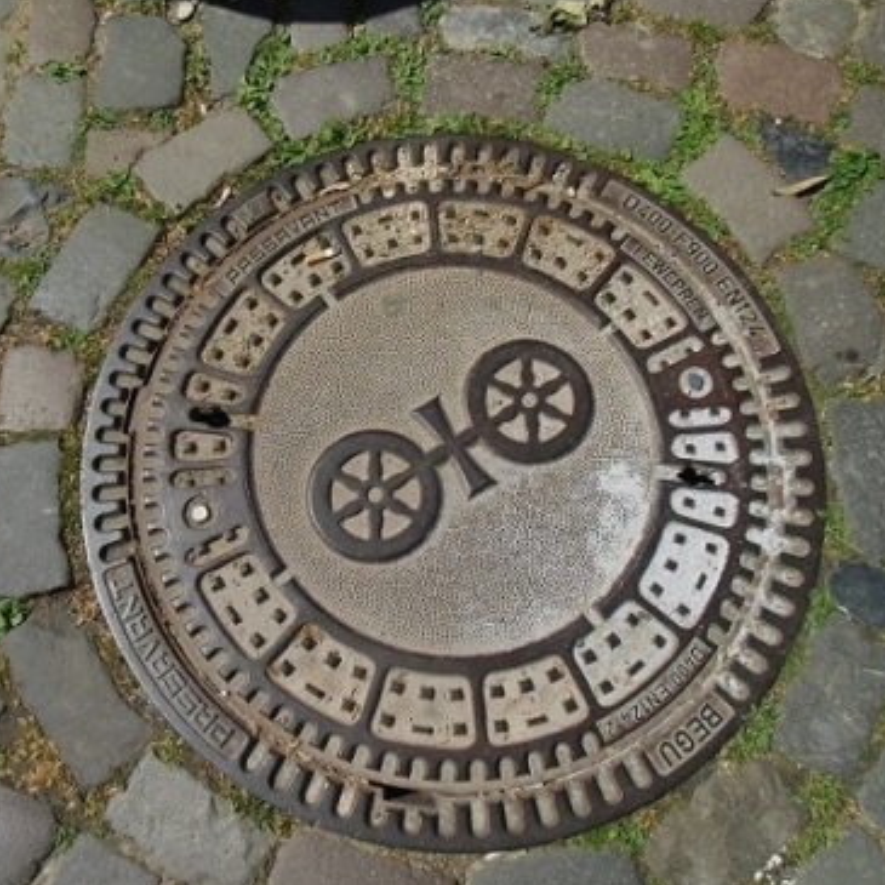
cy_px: 440
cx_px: 382
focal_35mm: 29
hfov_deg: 55.4
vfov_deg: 55.6
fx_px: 839
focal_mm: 4.24
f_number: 3
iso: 64
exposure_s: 1/1000
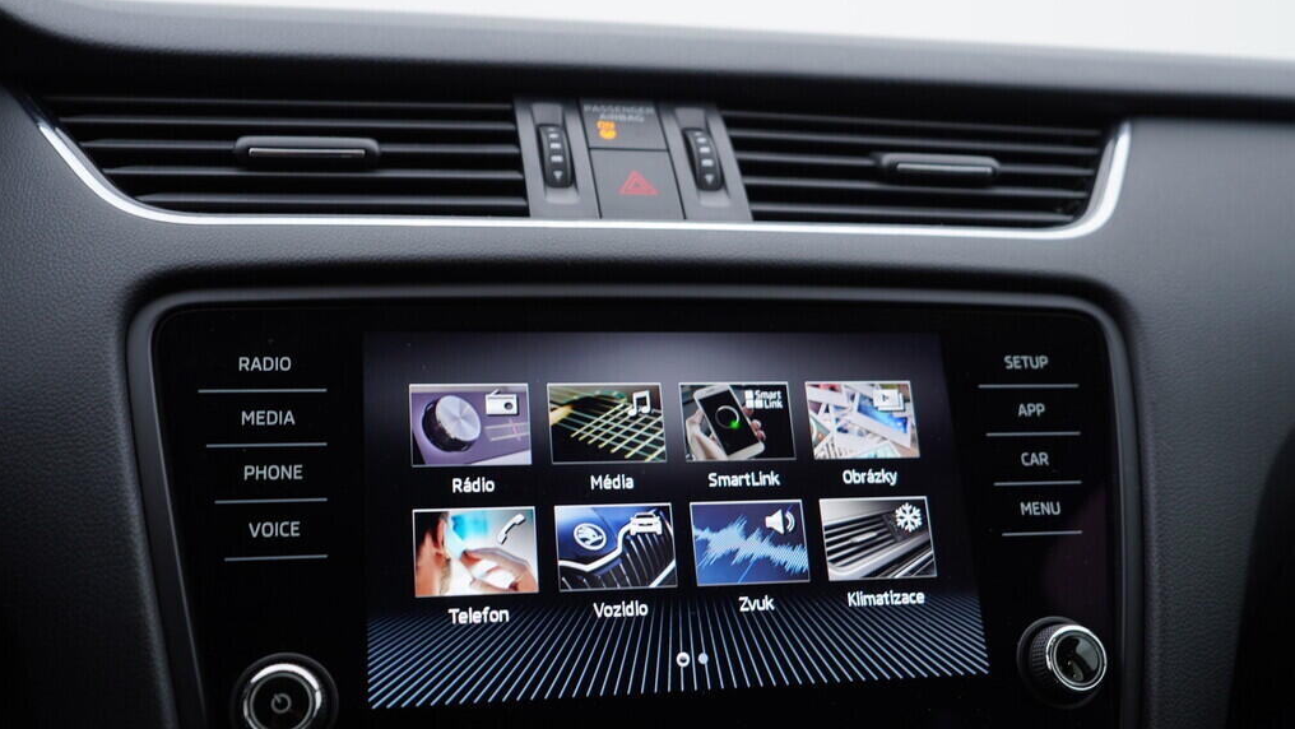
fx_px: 1305
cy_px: 430
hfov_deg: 52.8
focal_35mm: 38
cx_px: 645
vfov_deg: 31.1
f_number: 3.2
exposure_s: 1/50
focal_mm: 24
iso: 125
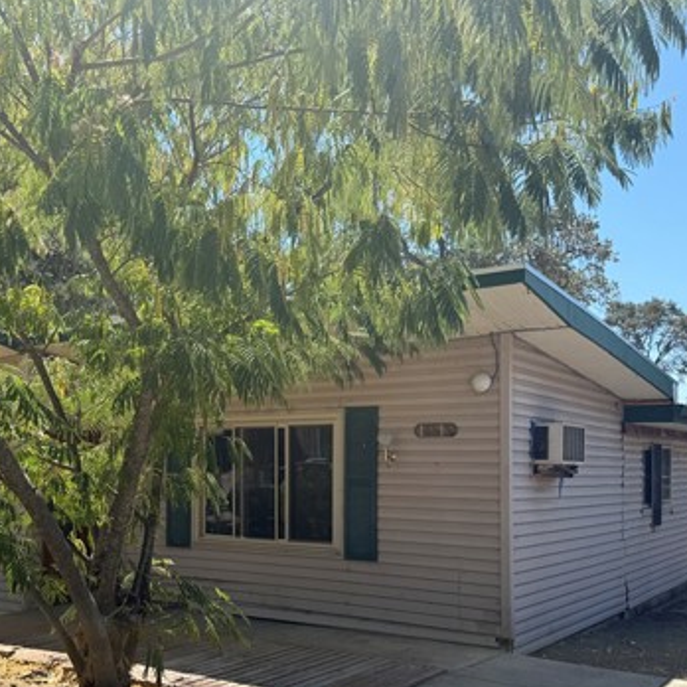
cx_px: 243
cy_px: 460
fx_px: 876
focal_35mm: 39
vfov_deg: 42.2
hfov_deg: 42.4
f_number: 1.78
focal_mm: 6.76
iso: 80
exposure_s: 1/2525
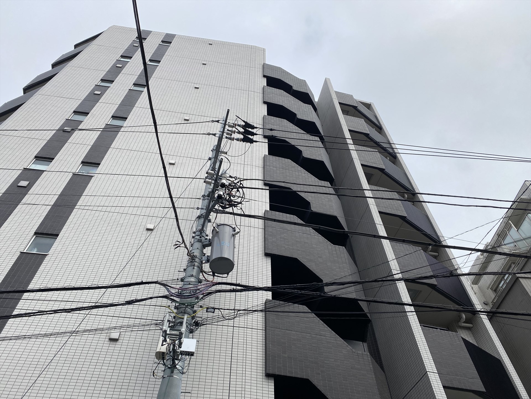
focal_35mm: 26
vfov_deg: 53.1
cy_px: 200
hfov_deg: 67.3
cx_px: 266
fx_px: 399
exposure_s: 1/565
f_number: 1.8
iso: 32
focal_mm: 4.25
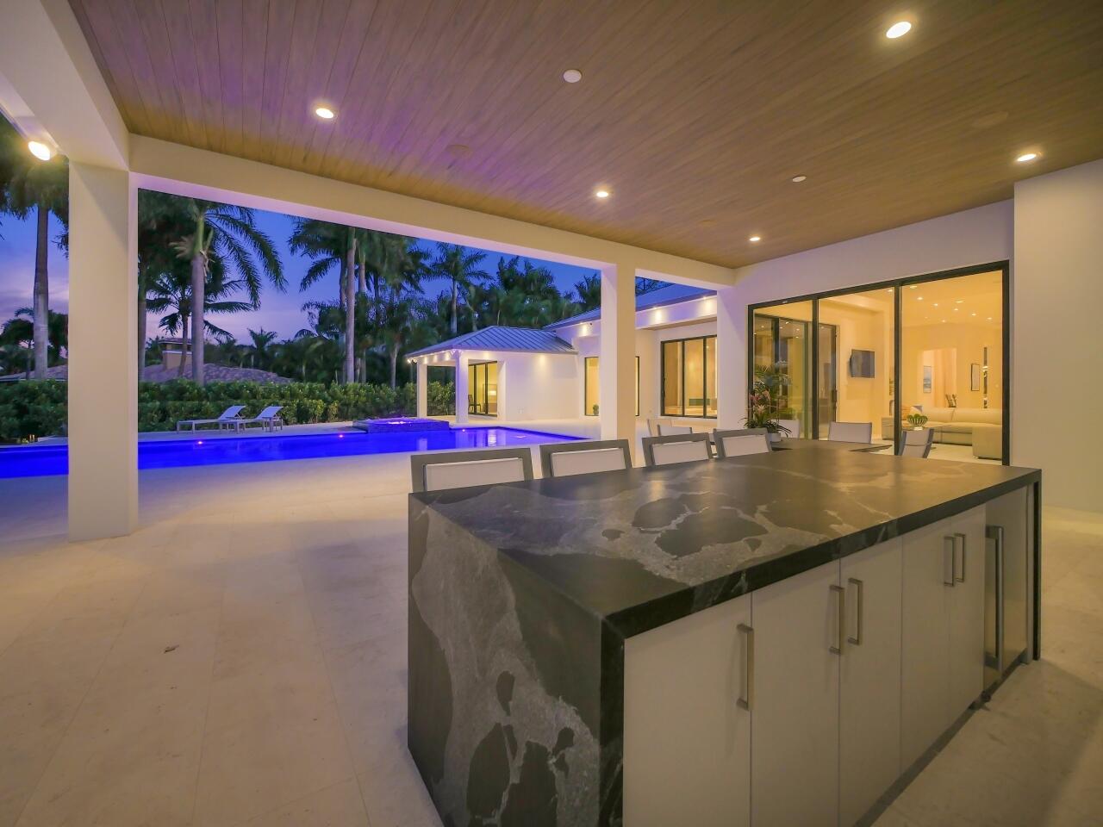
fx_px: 446
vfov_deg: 85.7
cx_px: 552
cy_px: 414
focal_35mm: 14
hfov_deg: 102.1
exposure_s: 1/13
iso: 200
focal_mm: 7
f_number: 4
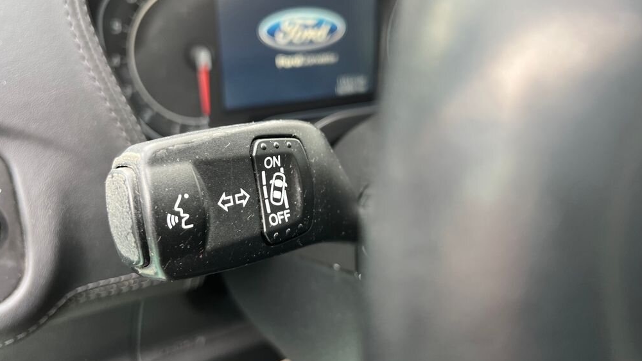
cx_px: 316
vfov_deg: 40.2
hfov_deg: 66.1
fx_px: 494
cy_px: 185
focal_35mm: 29
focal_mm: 5.1
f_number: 1.6
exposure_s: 1/121
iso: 100
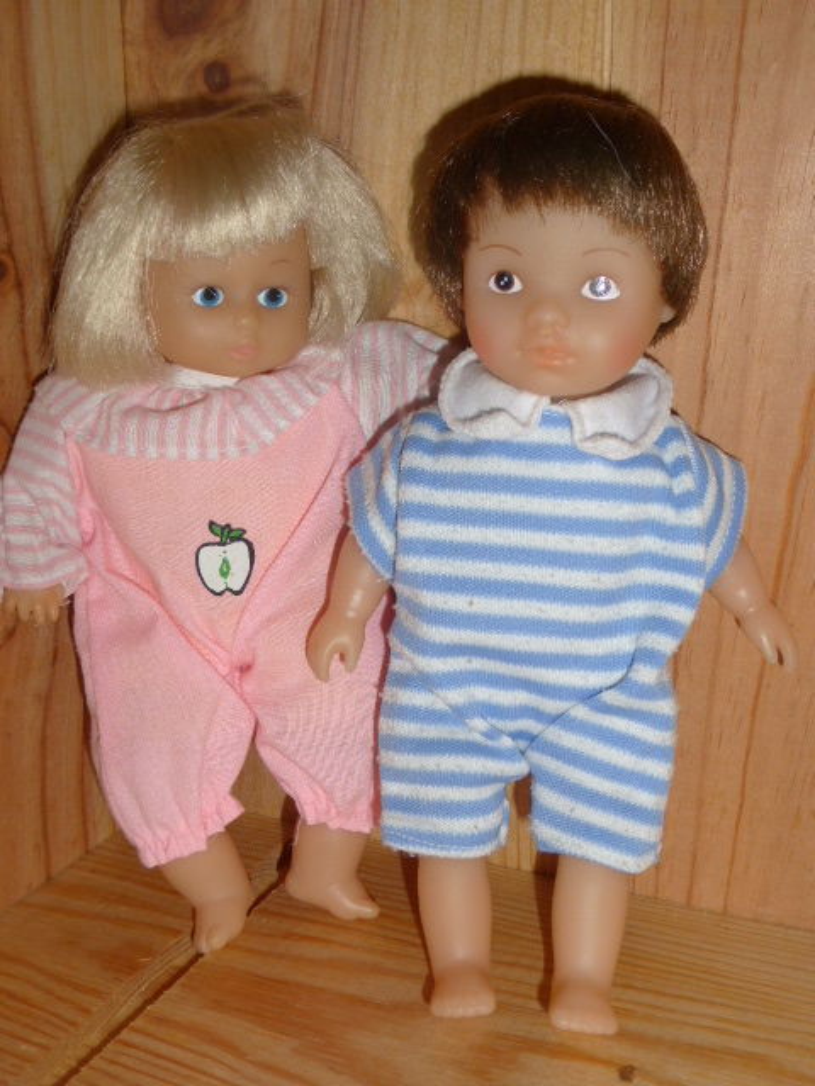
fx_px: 1256
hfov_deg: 36.0
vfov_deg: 46.8
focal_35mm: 40
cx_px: 408
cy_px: 543
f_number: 3.9
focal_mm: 6.9
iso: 100
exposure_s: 1/60
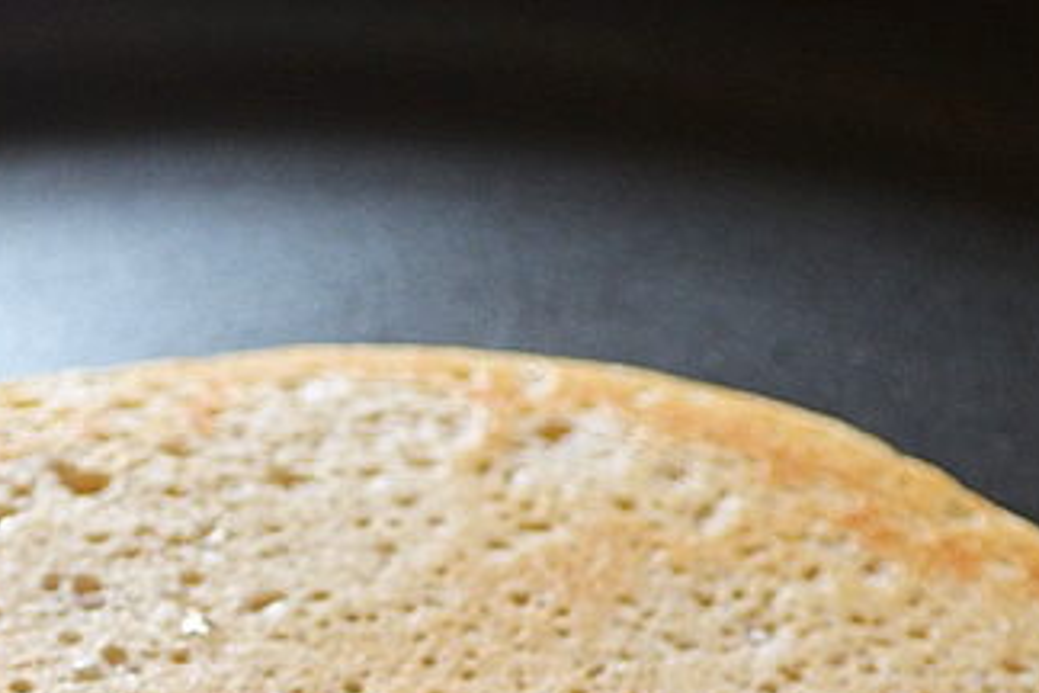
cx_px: 199
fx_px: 5772
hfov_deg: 10.3
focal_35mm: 200
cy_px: 1102
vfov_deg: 6.8
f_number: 5.3
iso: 400
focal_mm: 40
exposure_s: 1/40
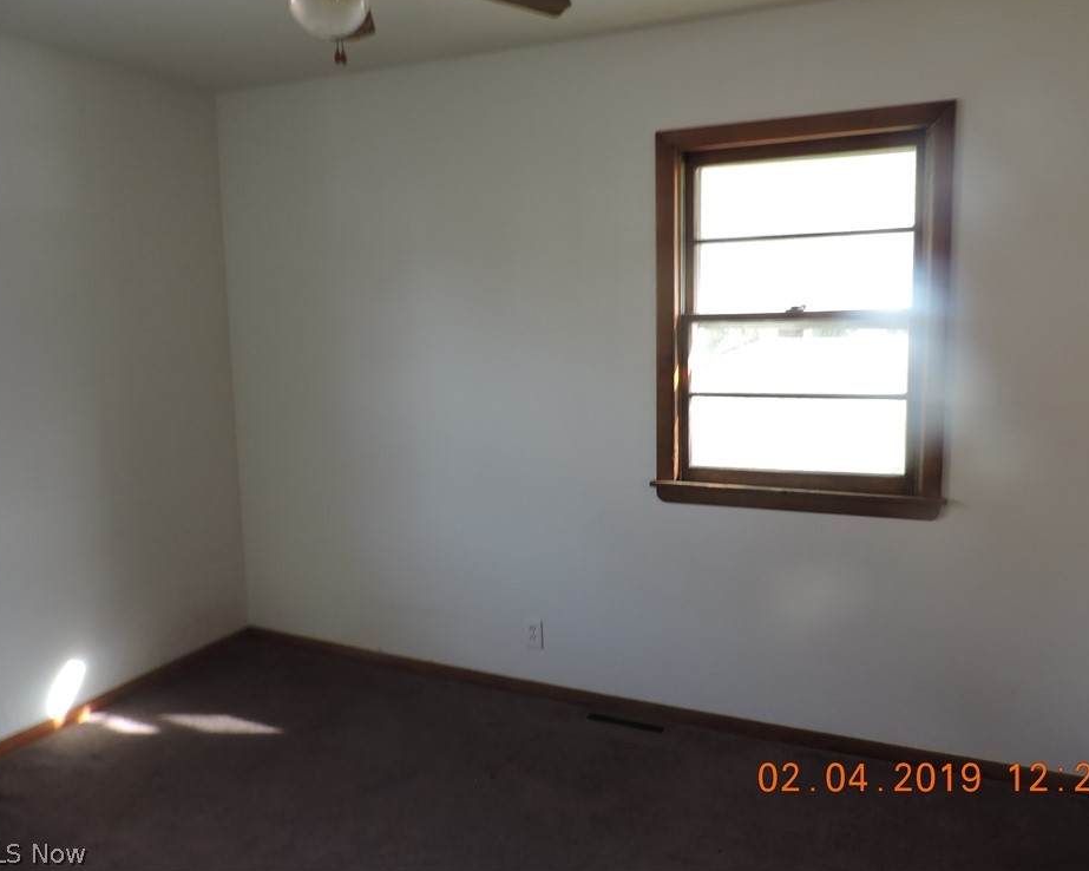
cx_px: 568
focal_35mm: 26
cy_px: 420
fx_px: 838
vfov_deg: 54.9
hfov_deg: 66.0
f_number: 3
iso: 140
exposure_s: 1/30
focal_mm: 4.3
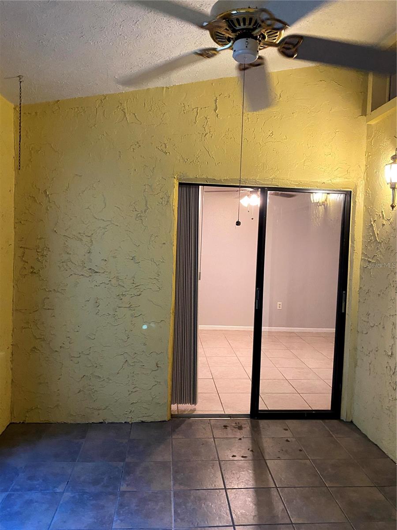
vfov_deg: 67.3
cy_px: 265
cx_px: 198
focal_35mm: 26
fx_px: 398
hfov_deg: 53.1
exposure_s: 1/60
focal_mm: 4.25
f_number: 1.8
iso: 400
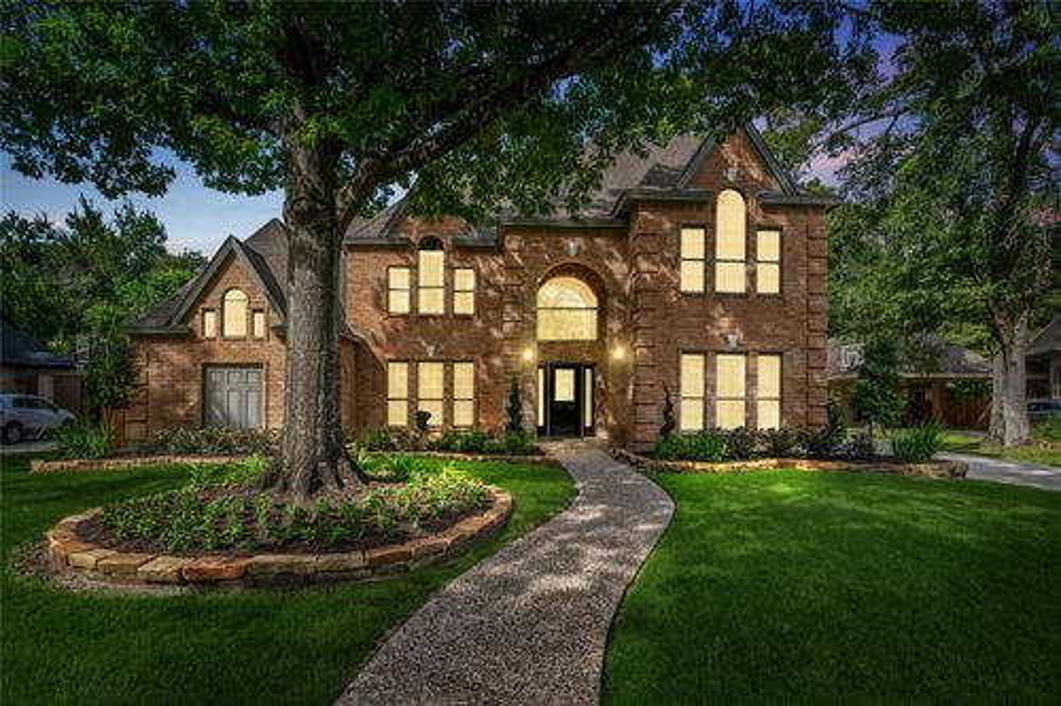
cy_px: 353
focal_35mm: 16
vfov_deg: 73.7
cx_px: 530
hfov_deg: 96.8
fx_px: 471
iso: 125
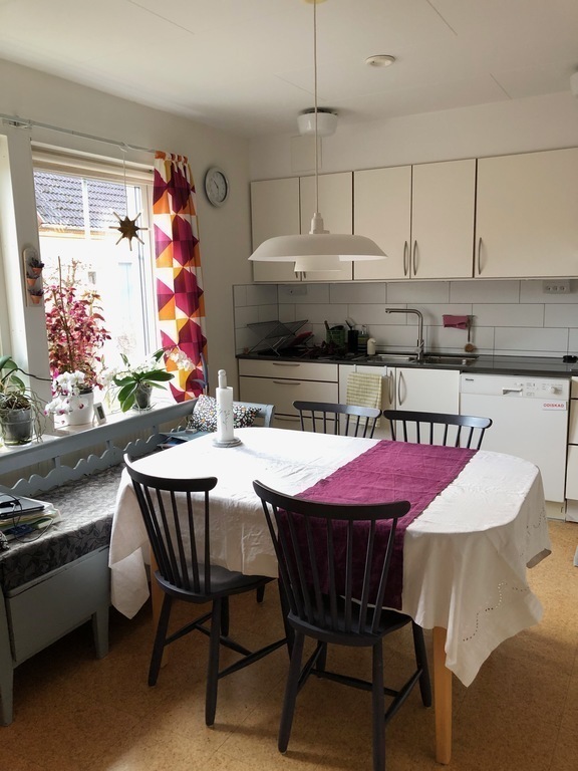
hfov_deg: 49.7
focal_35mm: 28
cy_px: 386
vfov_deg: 63.4
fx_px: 623
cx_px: 289
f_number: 1.8
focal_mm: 3.99
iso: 32
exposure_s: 1/30
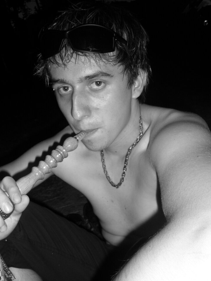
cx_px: 84
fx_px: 284
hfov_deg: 40.5
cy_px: 169
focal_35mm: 35
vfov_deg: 52.3
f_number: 2.8
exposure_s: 1/30
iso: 80
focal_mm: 5
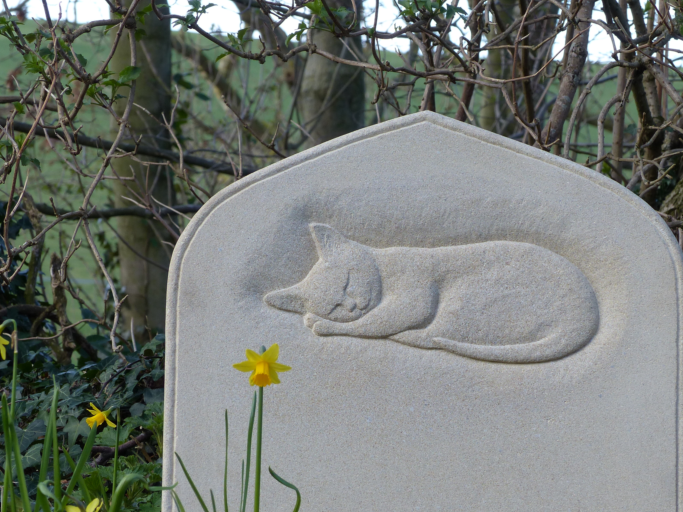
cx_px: 422
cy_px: 317
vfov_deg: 8.0
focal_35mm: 186
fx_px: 3670
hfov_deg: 10.6
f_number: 4
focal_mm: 24.3
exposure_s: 1/160
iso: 100
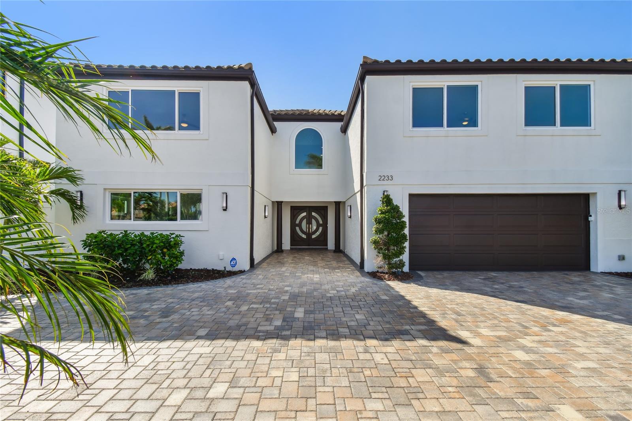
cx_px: 316
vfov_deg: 77.3
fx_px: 263
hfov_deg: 100.4
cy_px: 210
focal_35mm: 15
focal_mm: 10
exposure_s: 1/400
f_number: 7.1
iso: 100
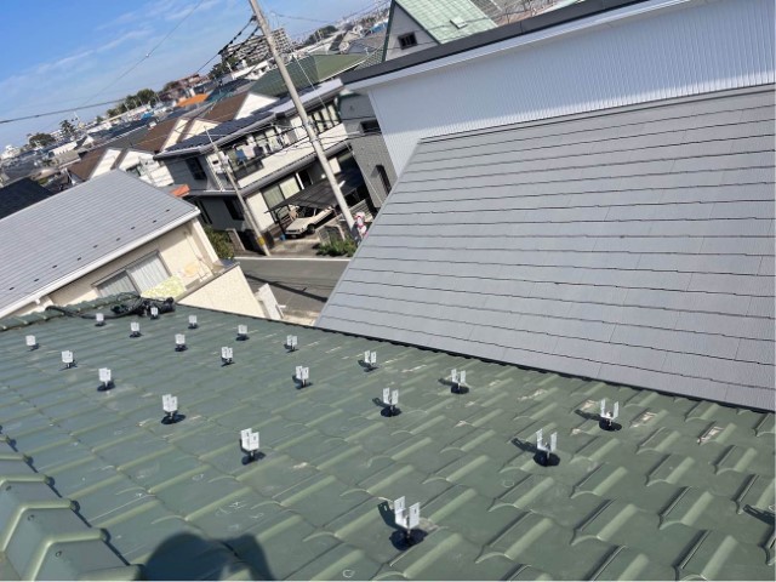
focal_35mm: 26
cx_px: 388
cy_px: 291
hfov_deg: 67.3
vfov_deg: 53.1
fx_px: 583
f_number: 1.6
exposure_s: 1/3876
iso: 50
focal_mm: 5.1
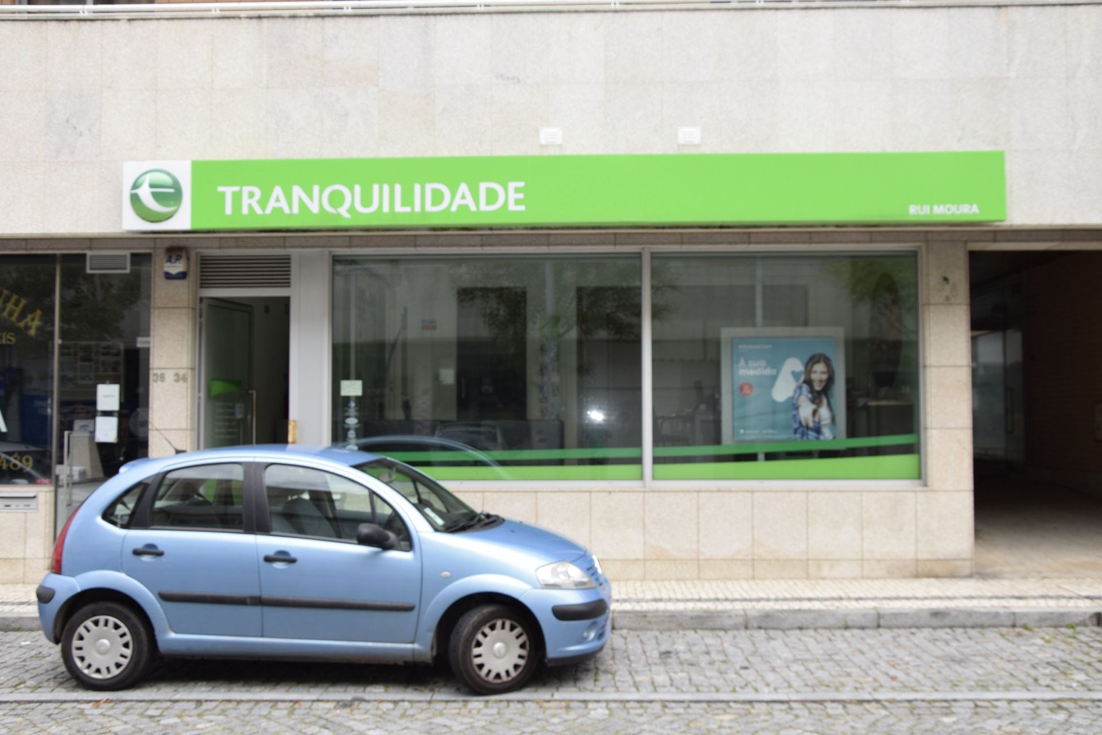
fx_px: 1010
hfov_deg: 57.2
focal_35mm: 33
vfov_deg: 40.0
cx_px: 551
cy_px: 368
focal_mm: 22
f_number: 6.3
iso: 100
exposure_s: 1/160
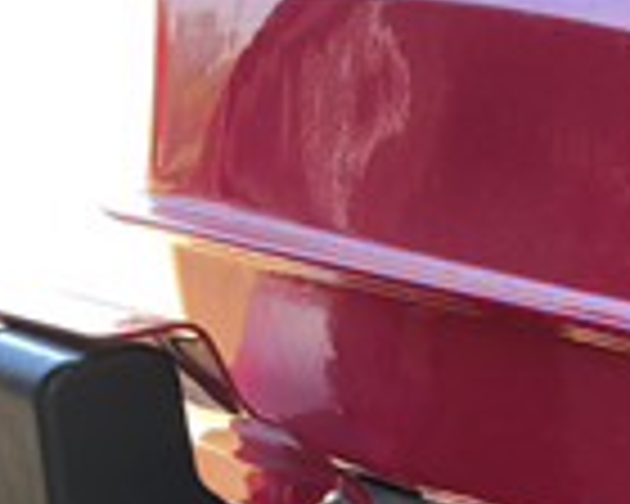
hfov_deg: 11.8
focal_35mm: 151
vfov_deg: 9.9
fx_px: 2815
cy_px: 756
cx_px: 1130
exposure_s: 1/100
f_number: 2
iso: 64
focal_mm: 6.98
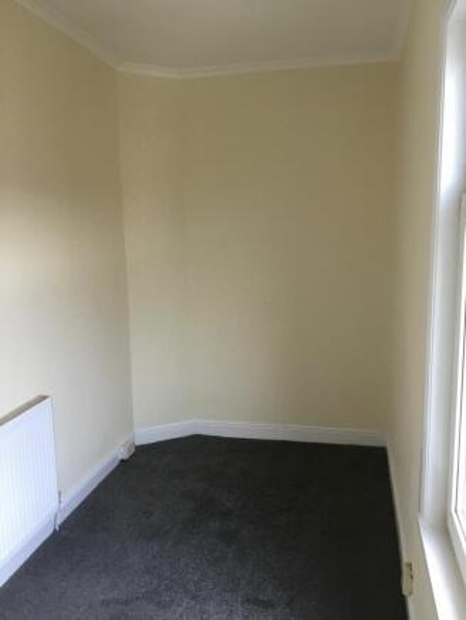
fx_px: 556
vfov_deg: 58.3
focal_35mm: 31
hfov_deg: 45.5
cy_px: 310
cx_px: 233
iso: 40
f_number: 2.4
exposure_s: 1/33
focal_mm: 3.3
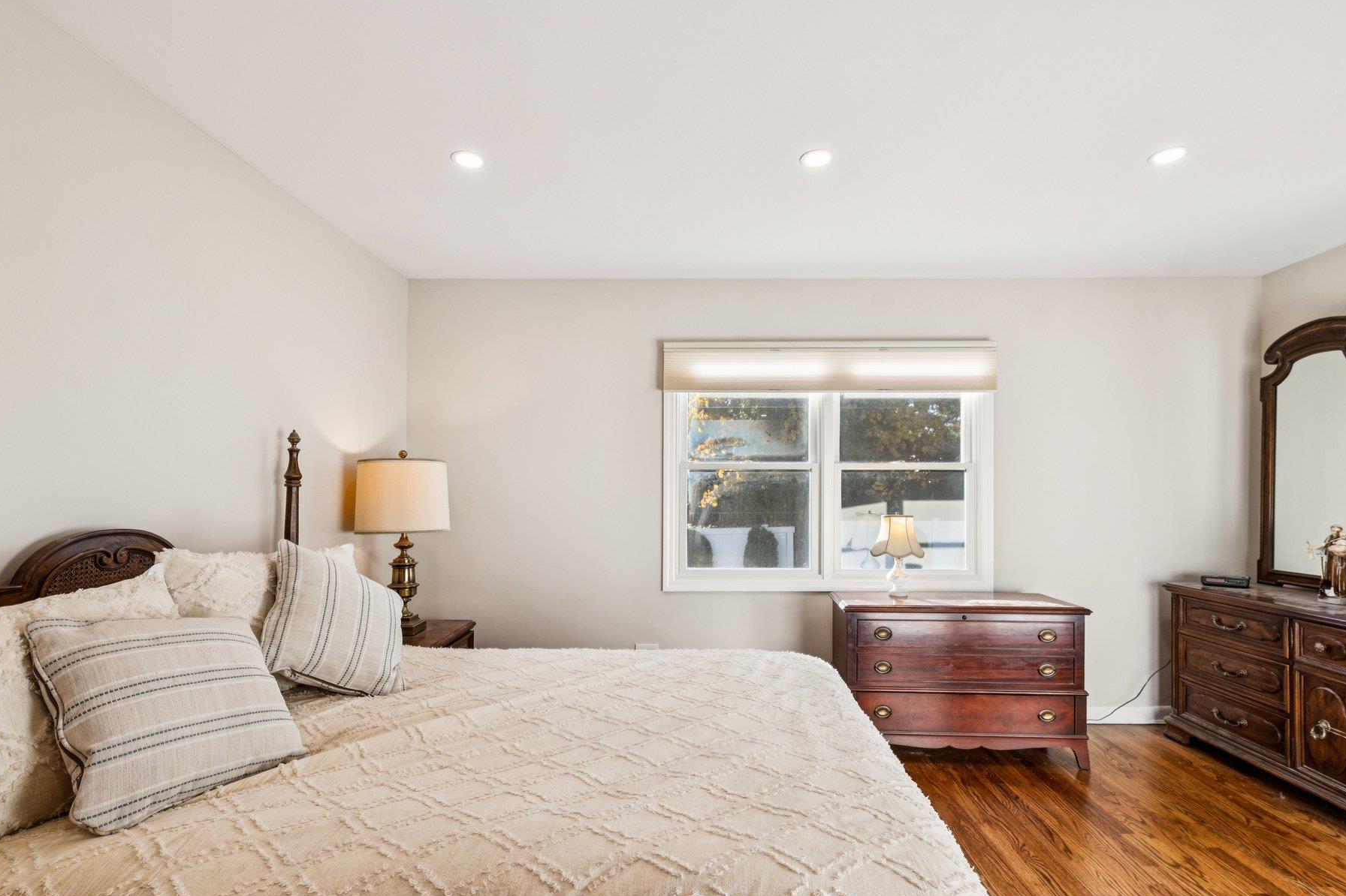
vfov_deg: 73.6
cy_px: 481
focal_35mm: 16
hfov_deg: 96.7
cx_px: 665
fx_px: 598
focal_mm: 14
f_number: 9
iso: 640
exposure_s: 1/125
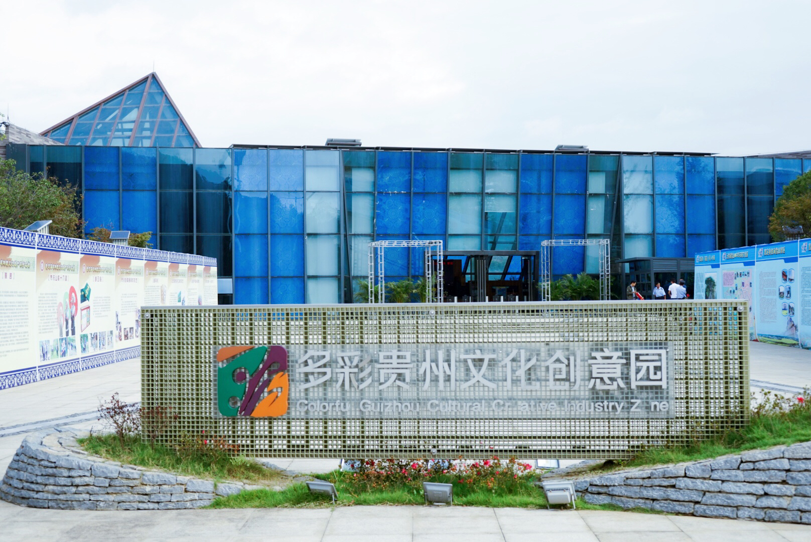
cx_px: 406
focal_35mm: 48
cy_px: 271
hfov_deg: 41.1
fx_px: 1082
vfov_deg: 28.1
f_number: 4.5
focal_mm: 48
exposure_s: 1/400
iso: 100
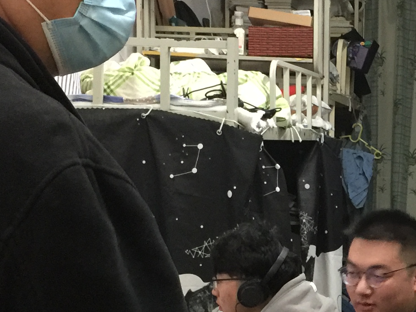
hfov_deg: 19.5
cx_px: 466
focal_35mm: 96
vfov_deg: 15.3
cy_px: 266
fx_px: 1154
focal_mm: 4.15
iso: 125
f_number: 2.2
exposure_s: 1/8
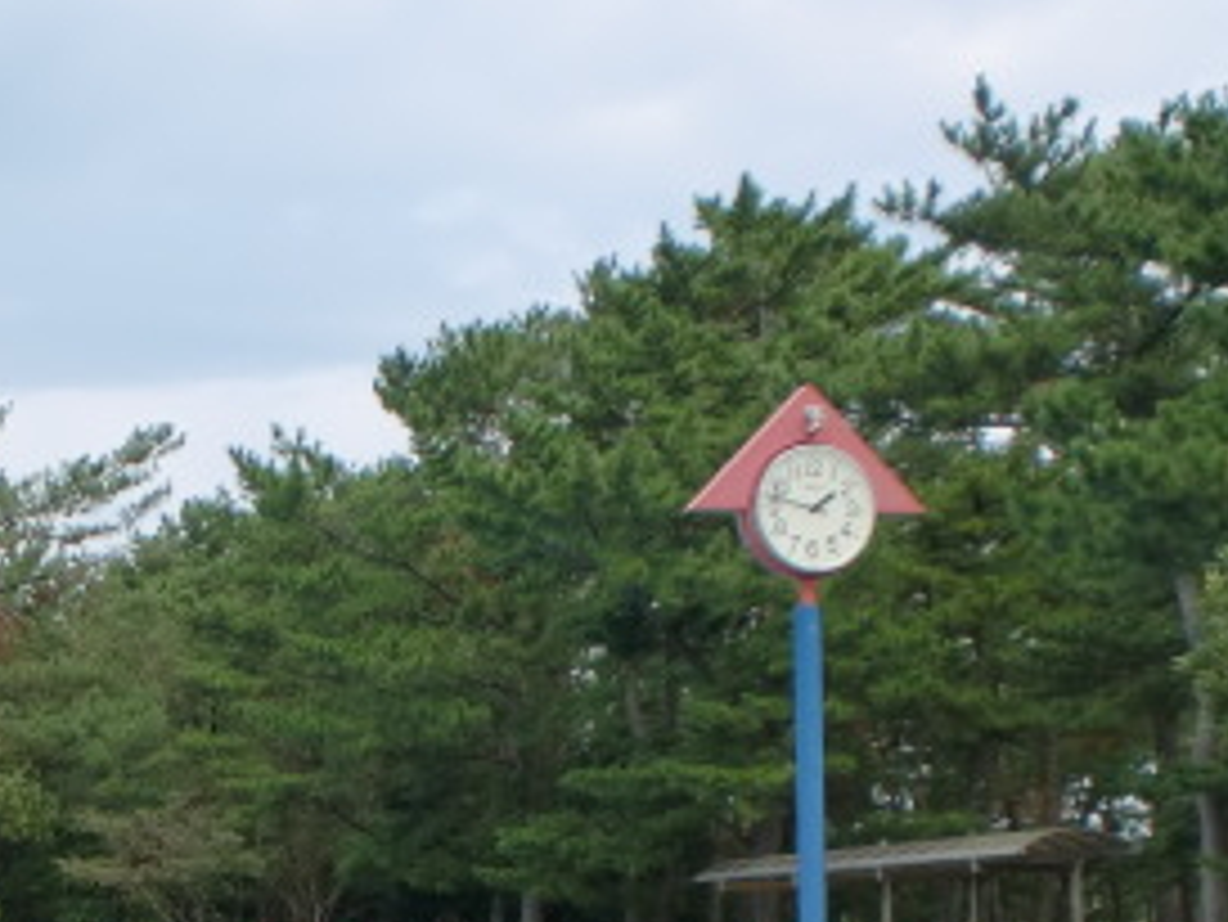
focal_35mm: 82
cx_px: 85
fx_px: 2910
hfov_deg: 23.1
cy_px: 918
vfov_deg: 17.6
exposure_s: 1/800
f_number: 3.1
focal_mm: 6.3
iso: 64
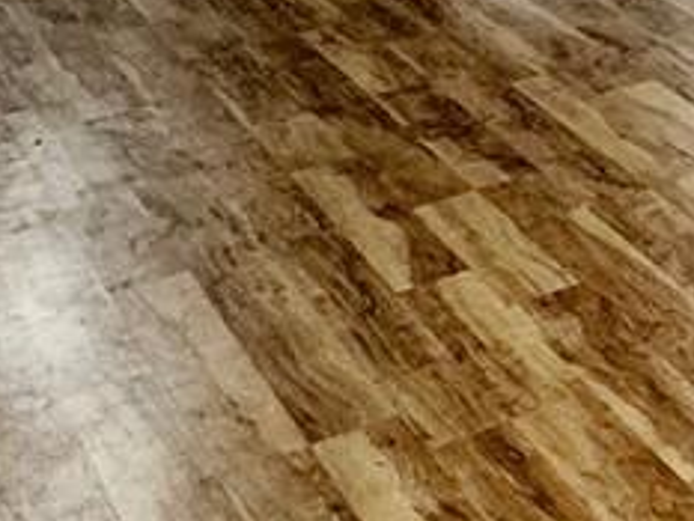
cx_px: 1796
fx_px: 1926
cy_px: -545
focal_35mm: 96
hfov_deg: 13.2
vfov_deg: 13.2
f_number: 2.2
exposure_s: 1/120
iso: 100
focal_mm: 2.22
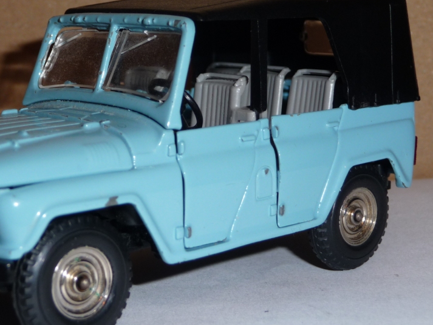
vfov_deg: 18.7
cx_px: 136
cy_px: 159
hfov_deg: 24.6
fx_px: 988
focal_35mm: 79
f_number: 4.3
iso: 100
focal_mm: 9.3
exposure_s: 1/30
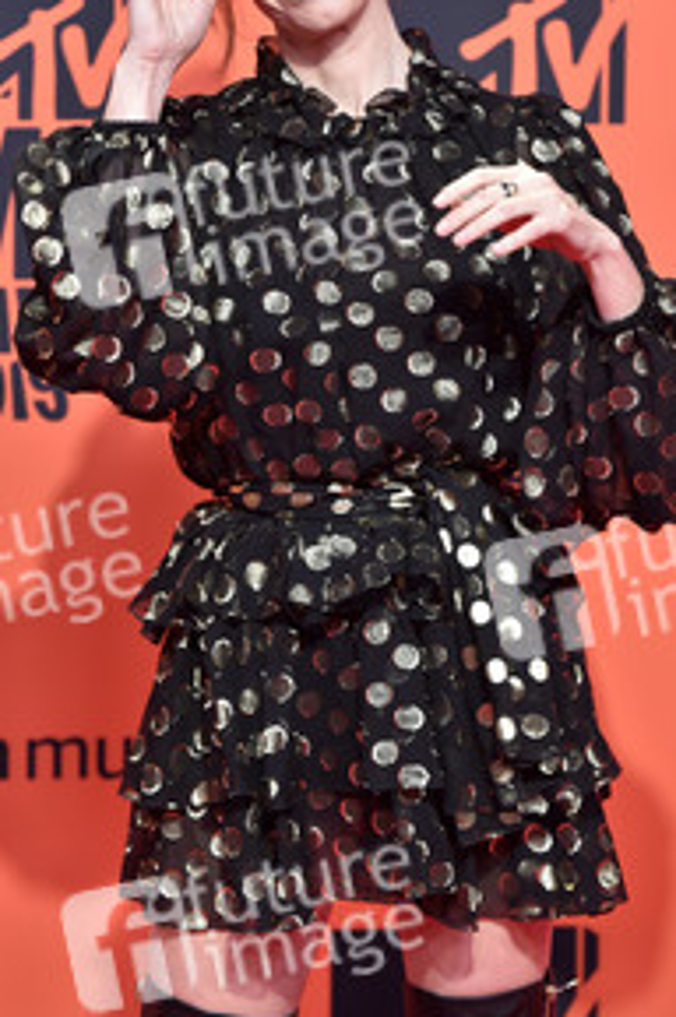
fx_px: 4687
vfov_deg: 12.4
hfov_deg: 8.3
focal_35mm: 166
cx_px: 345
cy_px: 401
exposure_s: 1/250
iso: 2000
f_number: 3.5
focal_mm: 120
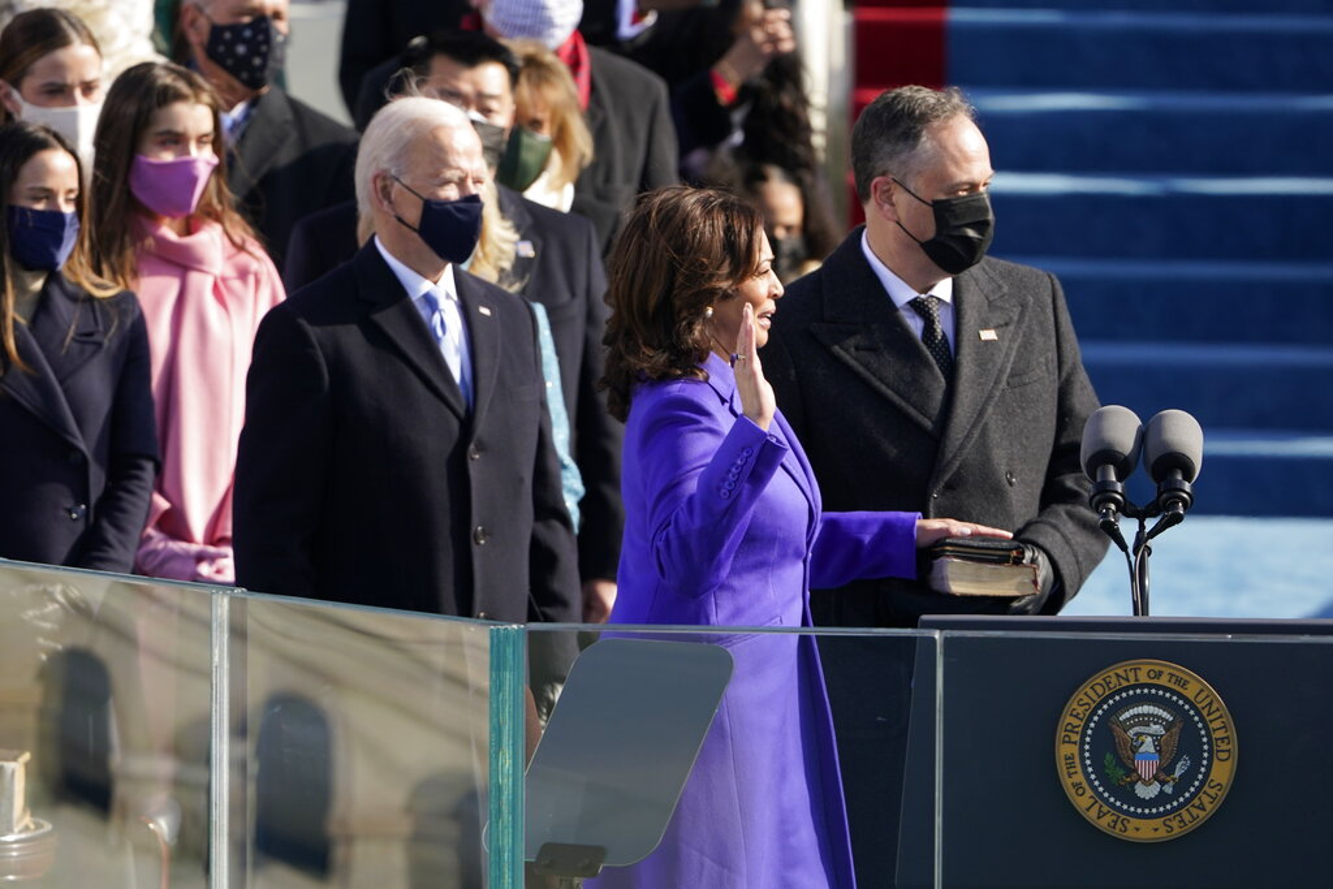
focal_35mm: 600
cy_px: 444
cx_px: 666
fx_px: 22218
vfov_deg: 2.3
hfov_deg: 3.4
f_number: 9
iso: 640
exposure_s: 1/1000
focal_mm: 600
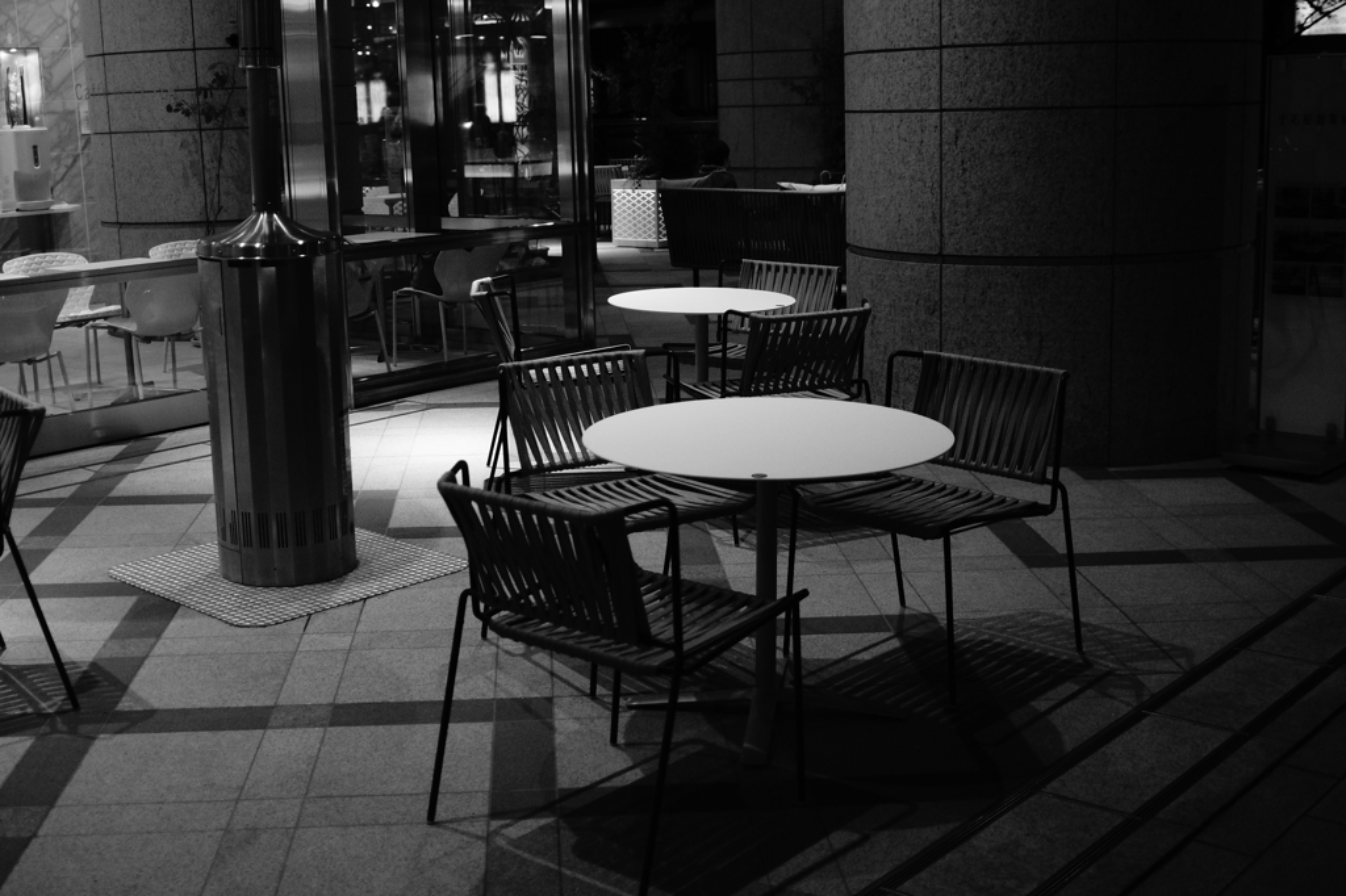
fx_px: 1570
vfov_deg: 31.9
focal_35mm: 42
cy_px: 448
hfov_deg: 46.4
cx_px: 673
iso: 800
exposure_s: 1/160
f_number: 2.8
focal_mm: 28
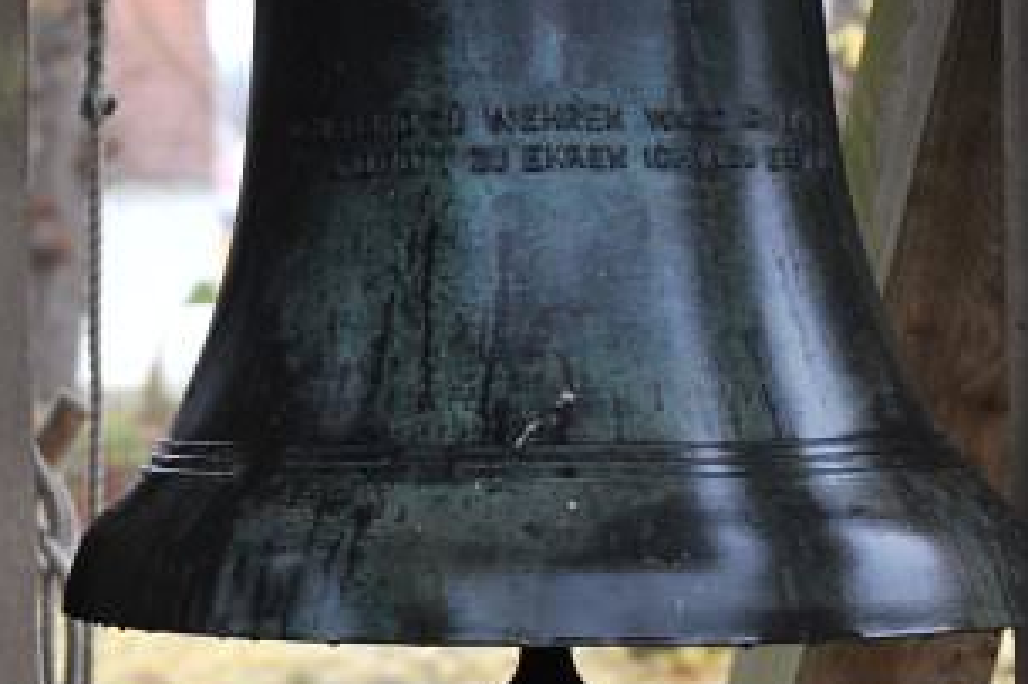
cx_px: -84
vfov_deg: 10.5
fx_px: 3710
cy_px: 126
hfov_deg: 15.4
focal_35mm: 130
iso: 400
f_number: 2.8
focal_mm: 44
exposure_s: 1/100
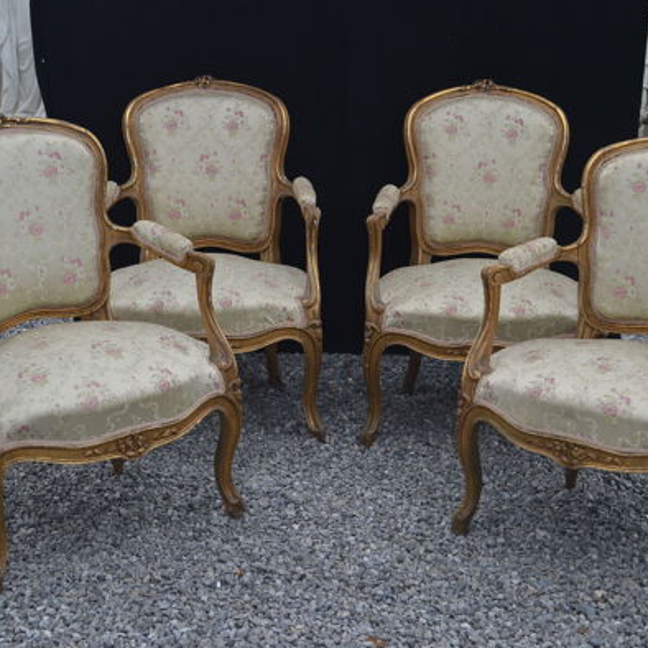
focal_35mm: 62
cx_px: 360
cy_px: 325
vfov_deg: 27.7
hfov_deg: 27.7
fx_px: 1313
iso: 100
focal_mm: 32
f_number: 6.3
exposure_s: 1/160
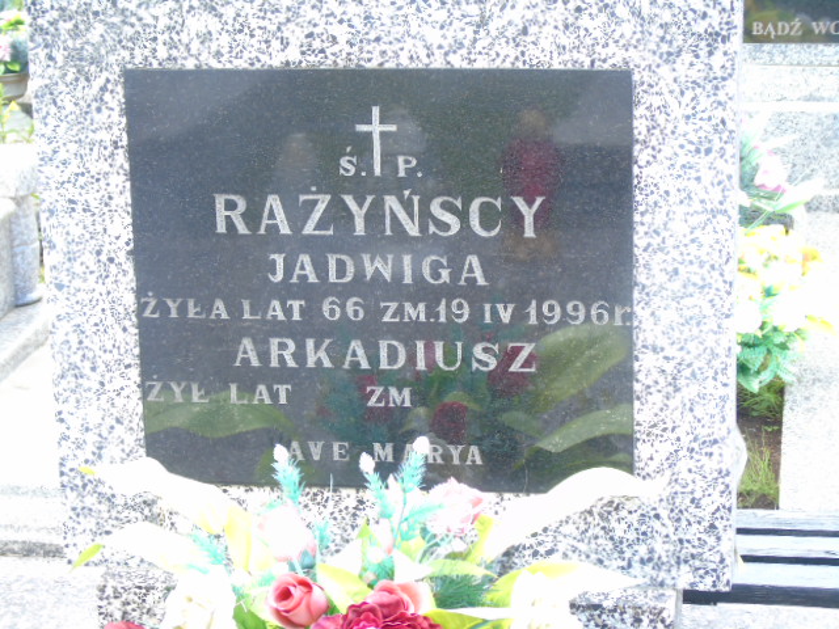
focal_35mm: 94
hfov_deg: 20.9
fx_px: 2278
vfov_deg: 15.7
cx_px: 420
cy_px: 314
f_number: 4.3
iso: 160
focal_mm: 17
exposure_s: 1/30
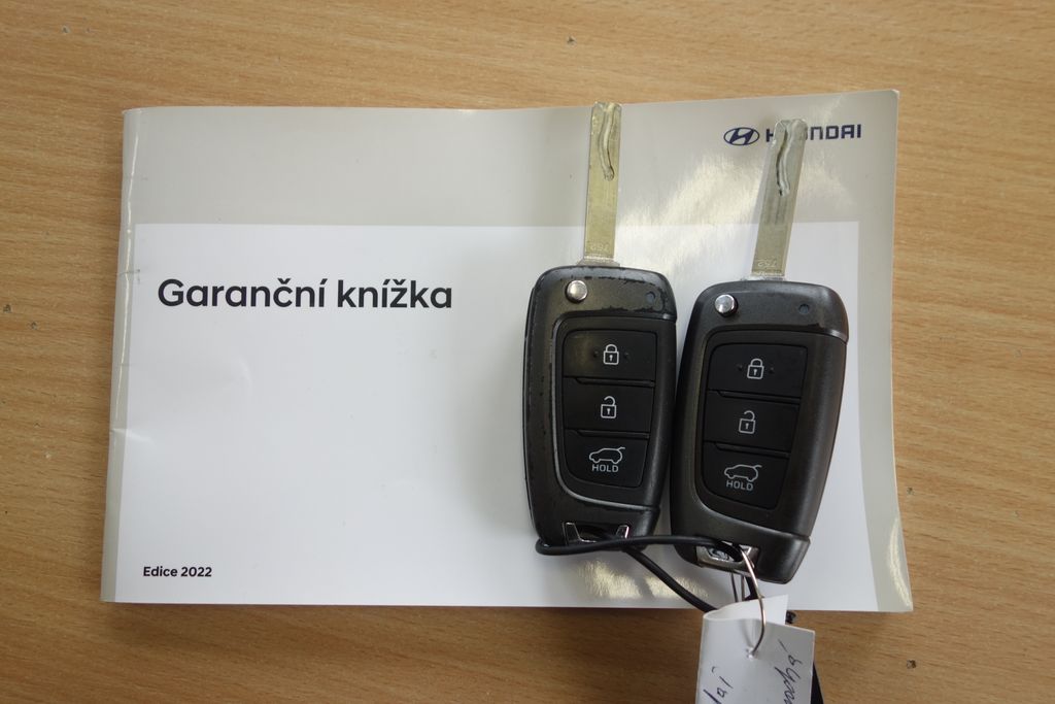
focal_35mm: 28
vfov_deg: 46.4
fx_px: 821
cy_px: 352
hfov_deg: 65.5
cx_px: 528
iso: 125
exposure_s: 1/80
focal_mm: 10.4
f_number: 2.5
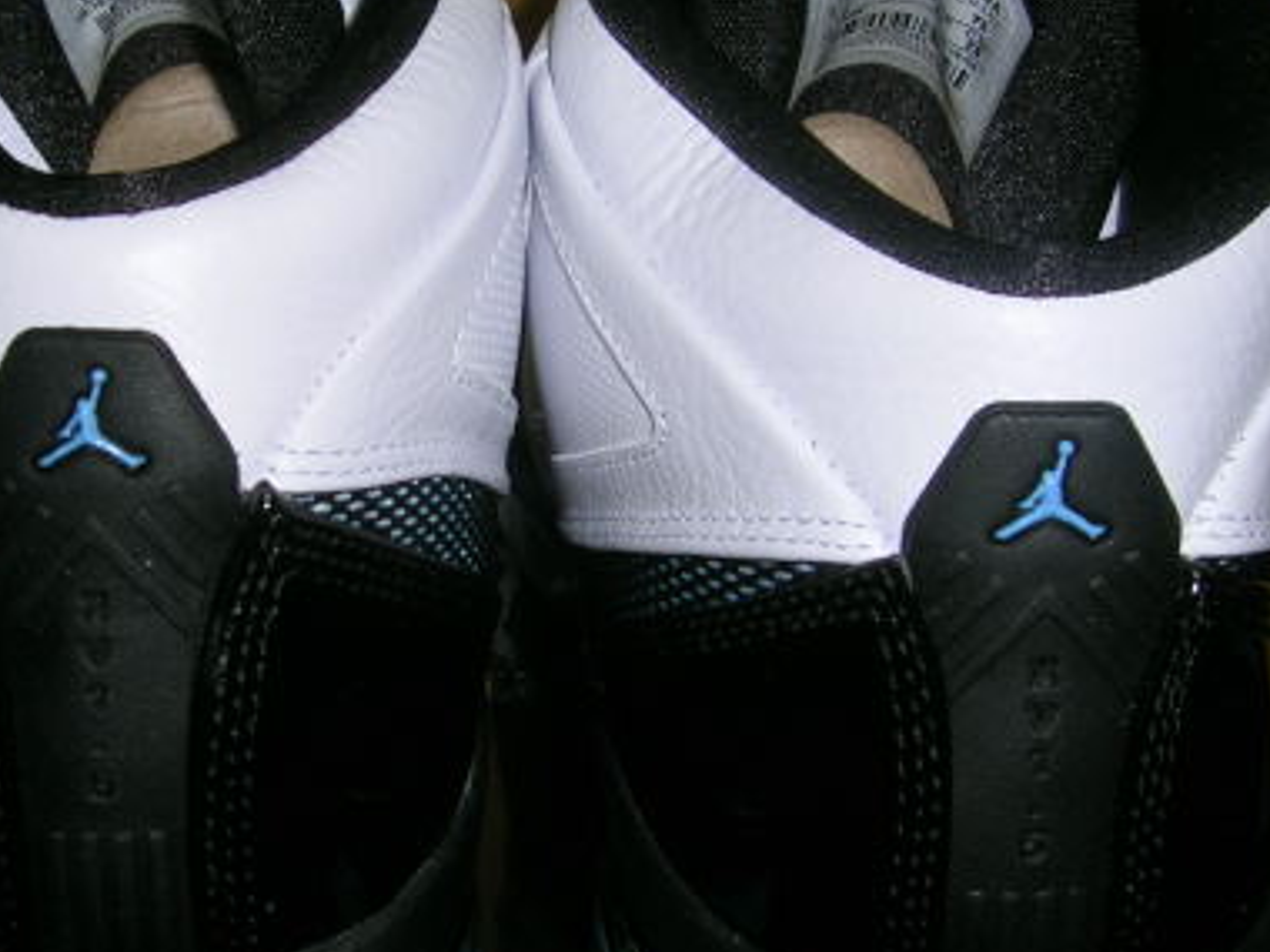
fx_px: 2165
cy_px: 441
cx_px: 498
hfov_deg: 32.6
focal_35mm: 59
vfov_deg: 24.8
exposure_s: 1/60.1
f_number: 4.8
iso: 50
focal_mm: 5.4
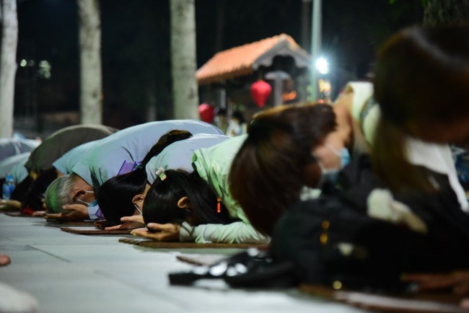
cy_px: 156
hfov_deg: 18.6
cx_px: 234
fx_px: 1434
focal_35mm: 110
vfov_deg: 12.5
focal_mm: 110
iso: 10000
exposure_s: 1/100
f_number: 4
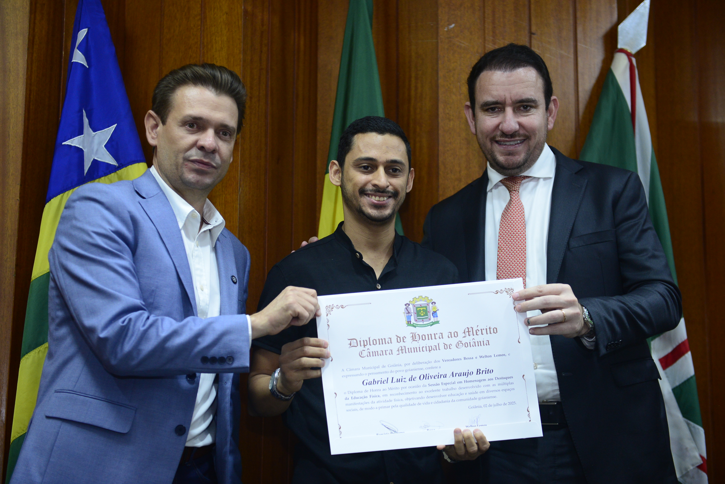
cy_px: 242
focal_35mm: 66
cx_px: 362
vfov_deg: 20.6
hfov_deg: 30.5
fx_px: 1330
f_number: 4.5
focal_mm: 66
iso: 2000
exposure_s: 1/125
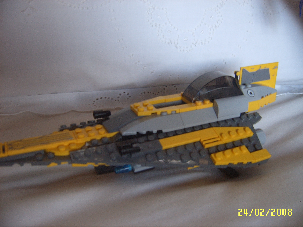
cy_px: 114
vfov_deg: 40.7
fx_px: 306
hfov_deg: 52.6
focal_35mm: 35
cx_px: 152
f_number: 2.8
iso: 76
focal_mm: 5.8
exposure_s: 1/30
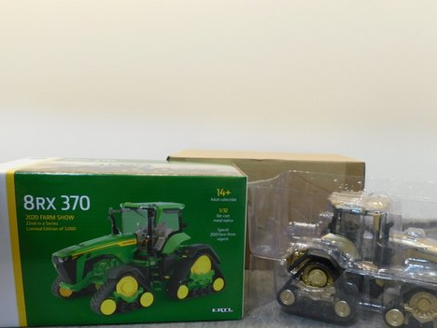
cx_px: 255
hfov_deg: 58.0
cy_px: 214
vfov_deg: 44.9
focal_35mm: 31
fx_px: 391
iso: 125
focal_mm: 4
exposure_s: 1/60
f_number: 3
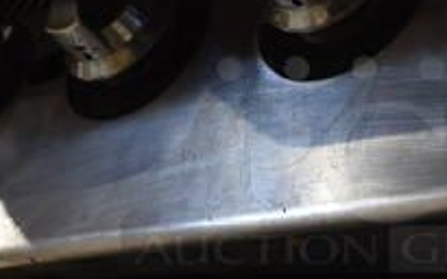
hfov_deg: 22.5
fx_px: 1108
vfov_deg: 14.4
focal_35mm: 91
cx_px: 364
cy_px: 157
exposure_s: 1/30
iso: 500
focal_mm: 20
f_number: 3.8
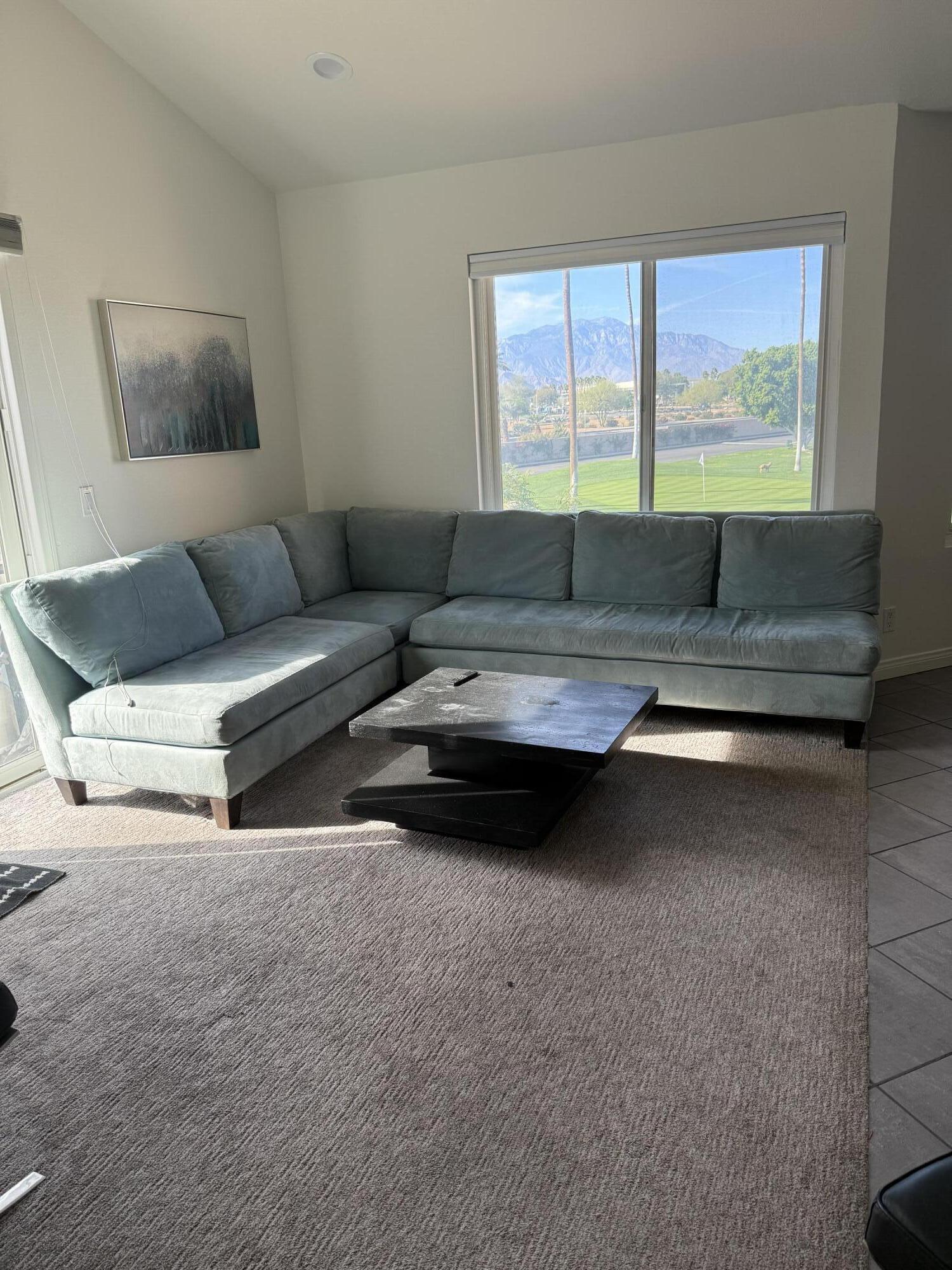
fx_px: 880
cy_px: 635
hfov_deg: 56.8
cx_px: 476
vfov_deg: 71.6
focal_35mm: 24
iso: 100
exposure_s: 1/367
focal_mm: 6.76
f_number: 1.78
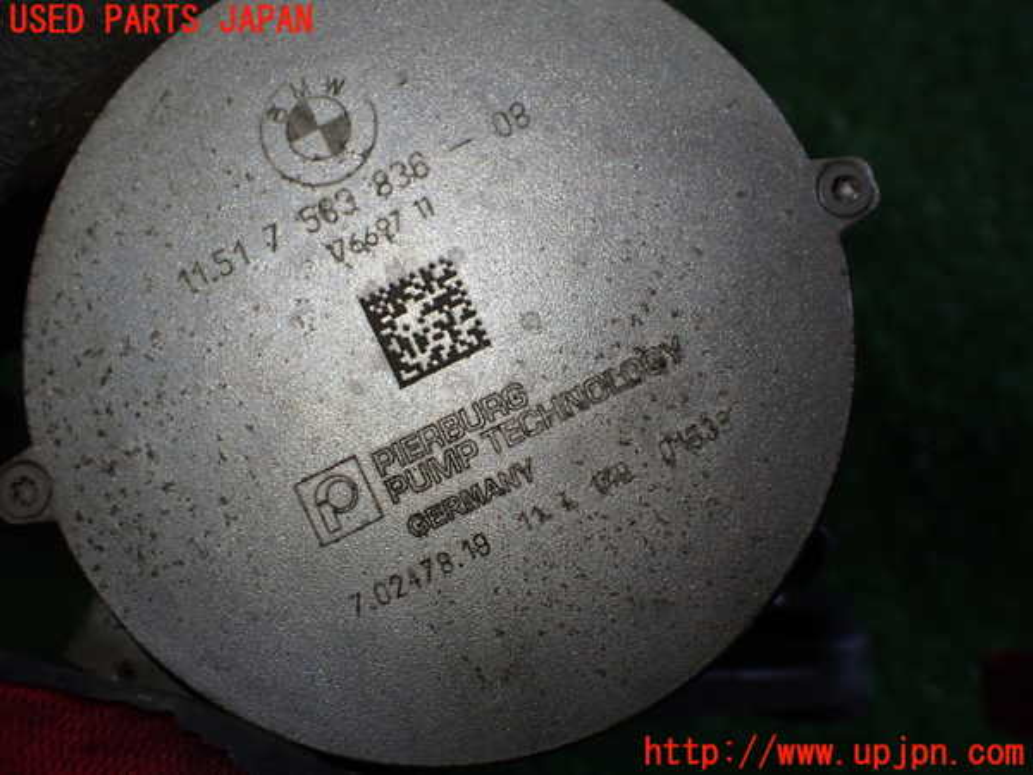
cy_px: 388
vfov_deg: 46.8
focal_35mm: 30
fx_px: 895
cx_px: 516
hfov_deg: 60.0
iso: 160
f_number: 2.3
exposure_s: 1/125
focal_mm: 5.4
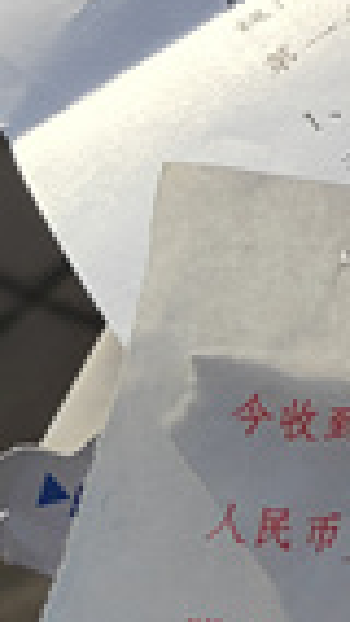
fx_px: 1747
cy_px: 79
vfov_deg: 19.8
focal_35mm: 106
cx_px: 1138
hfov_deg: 8.8
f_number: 1.9
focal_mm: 5.52
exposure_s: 1/1678
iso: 384
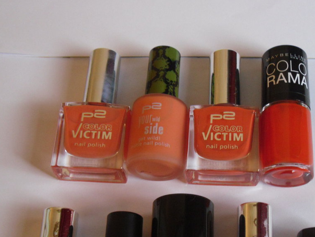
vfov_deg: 18.5
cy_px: 190
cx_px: 186
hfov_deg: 24.7
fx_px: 719
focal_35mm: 79
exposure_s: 1/19
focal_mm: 6.3
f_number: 3.5
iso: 400
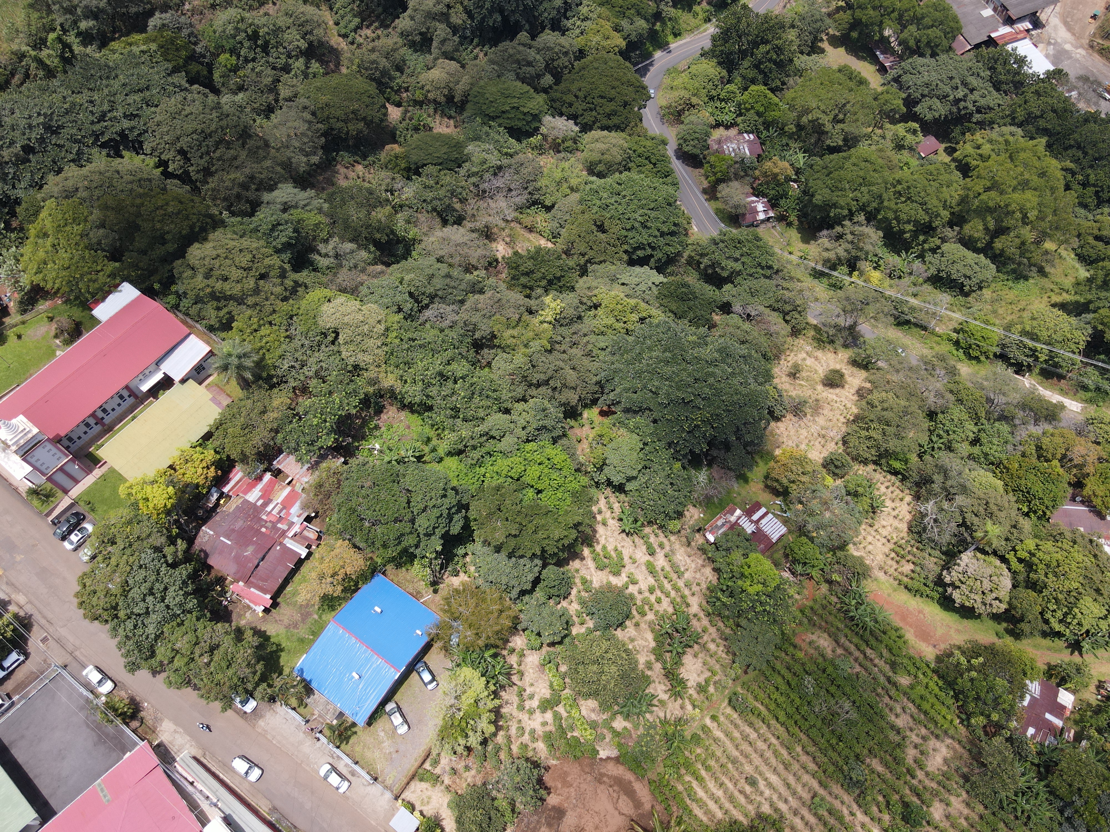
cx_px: 555
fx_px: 770
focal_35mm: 24
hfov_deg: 71.6
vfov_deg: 56.8
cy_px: 416
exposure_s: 1/400
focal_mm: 4.5
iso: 100
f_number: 2.8
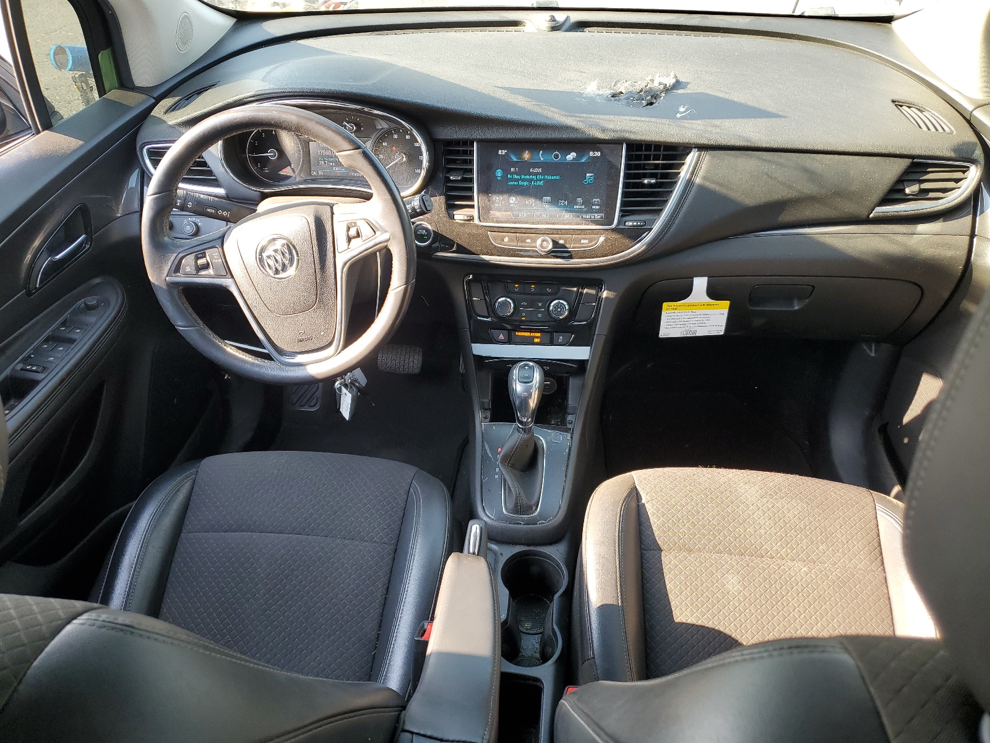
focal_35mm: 26
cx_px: 495
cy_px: 372
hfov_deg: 67.3
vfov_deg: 53.1
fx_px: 744
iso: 50
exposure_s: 1/120
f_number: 1.5
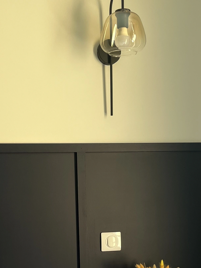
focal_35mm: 65
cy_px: 233
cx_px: 67
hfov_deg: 22.5
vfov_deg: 28.8
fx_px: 503
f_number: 1.6
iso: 50
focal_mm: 5.1
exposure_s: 1/121
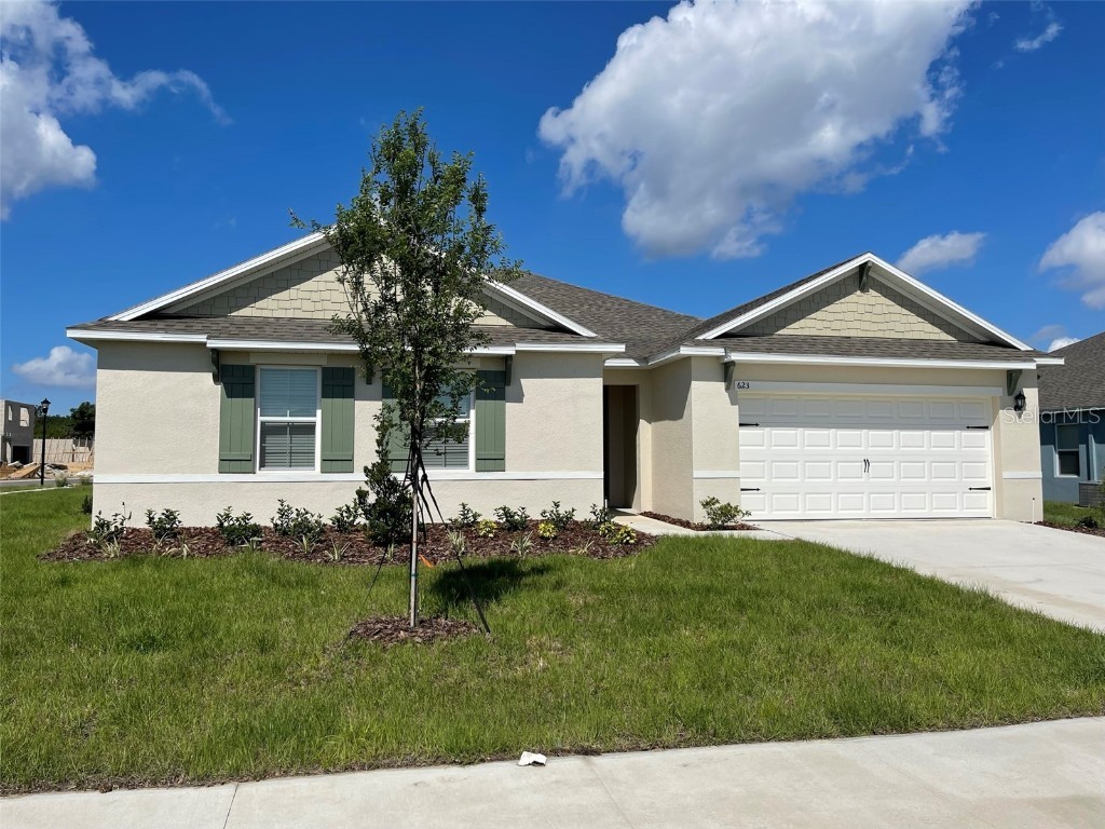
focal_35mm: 26
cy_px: 414
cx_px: 552
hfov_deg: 67.3
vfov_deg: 53.1
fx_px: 830
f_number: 1.6
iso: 32
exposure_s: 1/7937
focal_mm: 5.1
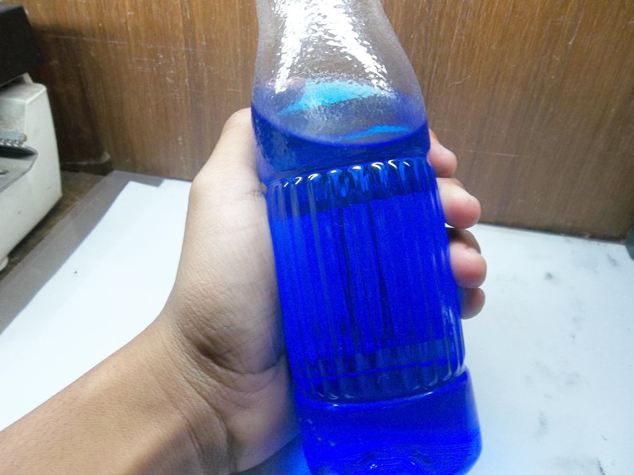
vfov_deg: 51.4
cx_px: 317
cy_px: 238
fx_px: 495
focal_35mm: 27
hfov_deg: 65.3
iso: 80
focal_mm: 4.9
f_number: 3.5
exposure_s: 1/40
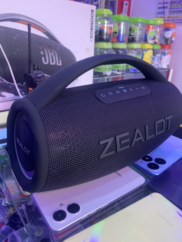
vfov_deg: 67.3
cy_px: 121
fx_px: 182
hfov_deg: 53.1
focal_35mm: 26
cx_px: 91
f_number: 1.8
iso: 160
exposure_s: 1/50
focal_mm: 4.25
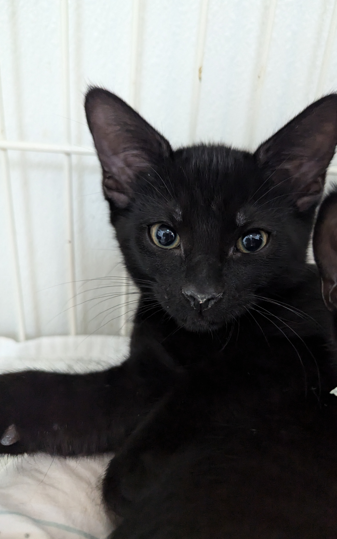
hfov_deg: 47.3
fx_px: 382
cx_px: 205
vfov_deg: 70.4
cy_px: 269
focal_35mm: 26
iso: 3451
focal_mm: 6.81
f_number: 1.85
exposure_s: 1/120
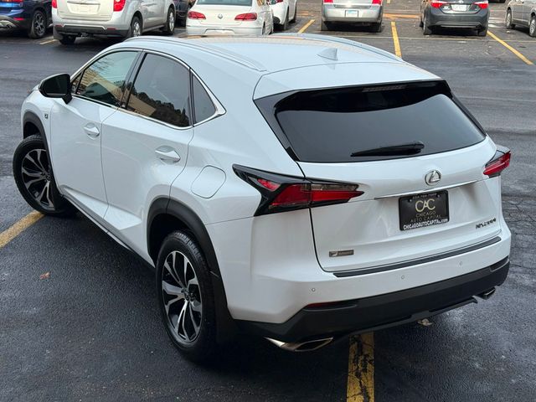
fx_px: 743
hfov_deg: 39.7
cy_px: 201
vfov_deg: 30.3
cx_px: 268
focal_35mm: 48
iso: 64
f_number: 1.78
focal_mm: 6.76
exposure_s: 1/2146
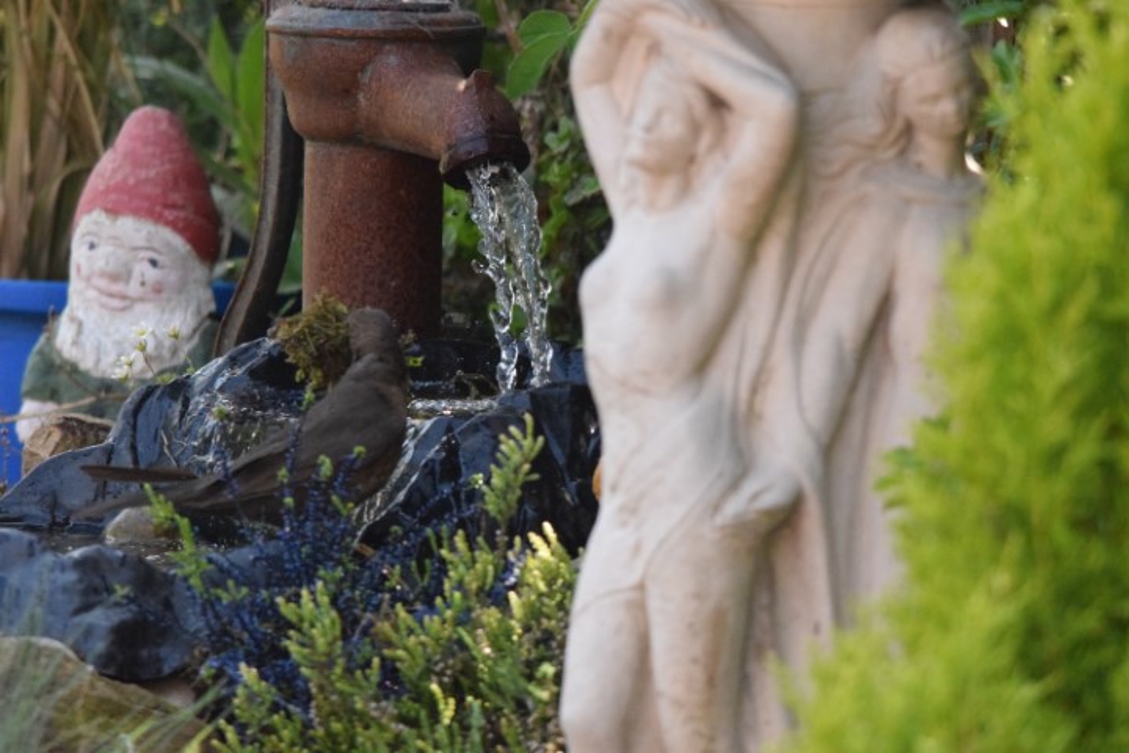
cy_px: 376
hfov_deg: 4.6
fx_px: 14111
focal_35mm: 450
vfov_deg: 3.1
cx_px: 564
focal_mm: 300
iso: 6400
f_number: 8
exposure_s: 1/2500
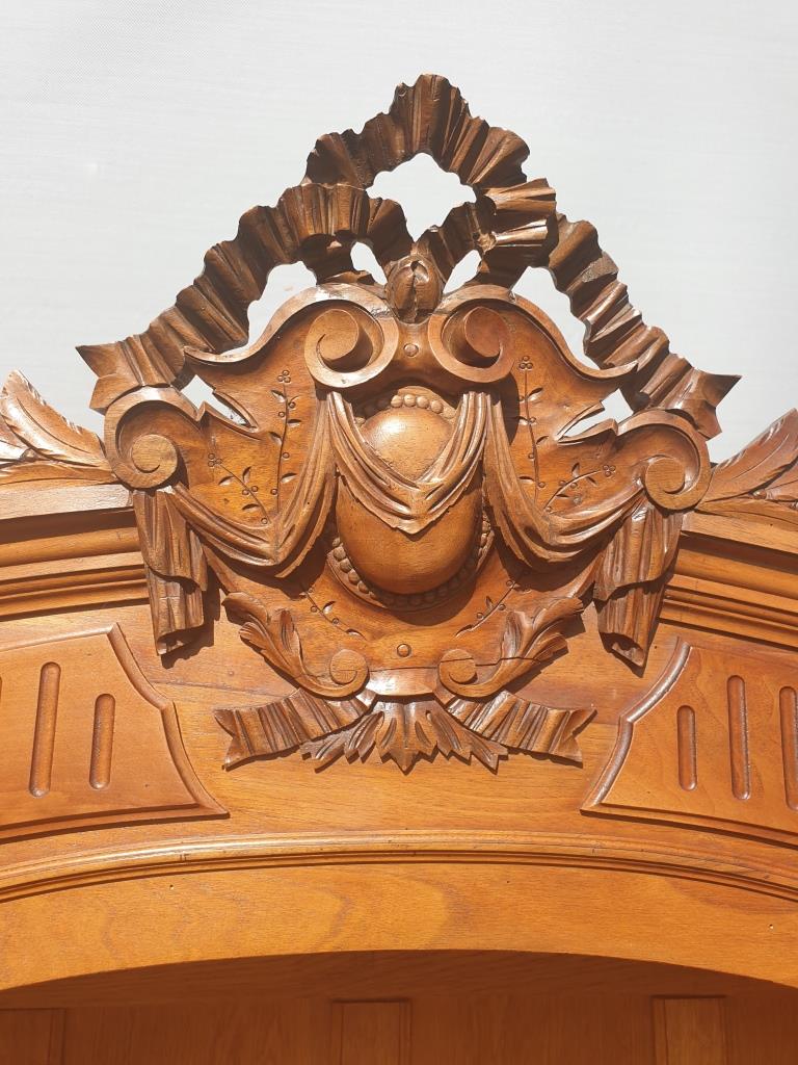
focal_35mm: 26
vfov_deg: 67.3
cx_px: 399
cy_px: 532
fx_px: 799
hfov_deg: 53.1
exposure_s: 1/997
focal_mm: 4.3
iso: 50
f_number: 2.4
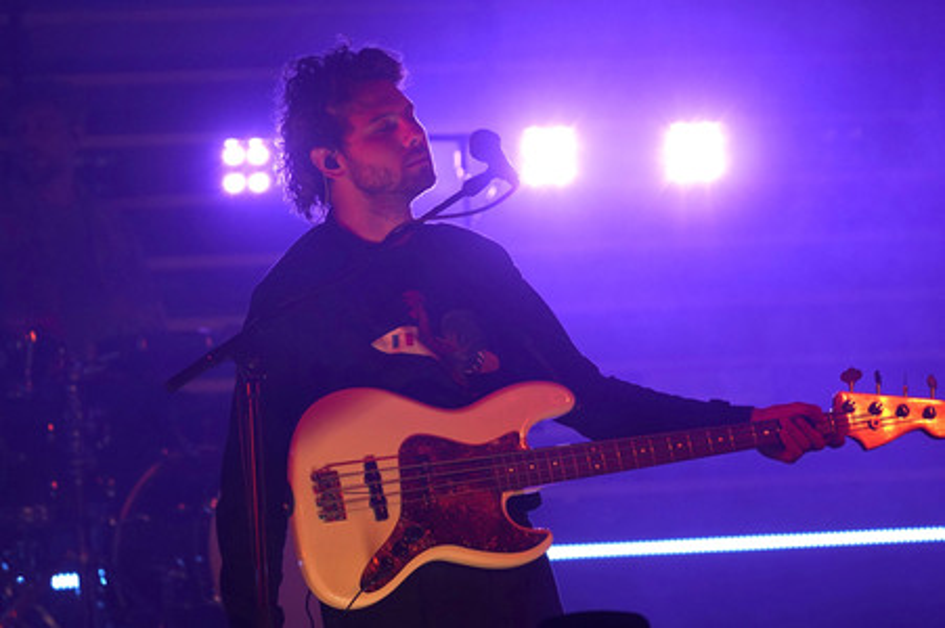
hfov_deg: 8.5
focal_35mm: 243
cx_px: 472
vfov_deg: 5.6
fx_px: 6374
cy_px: 314
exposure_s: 1/500
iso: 2500
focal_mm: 243
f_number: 6.3
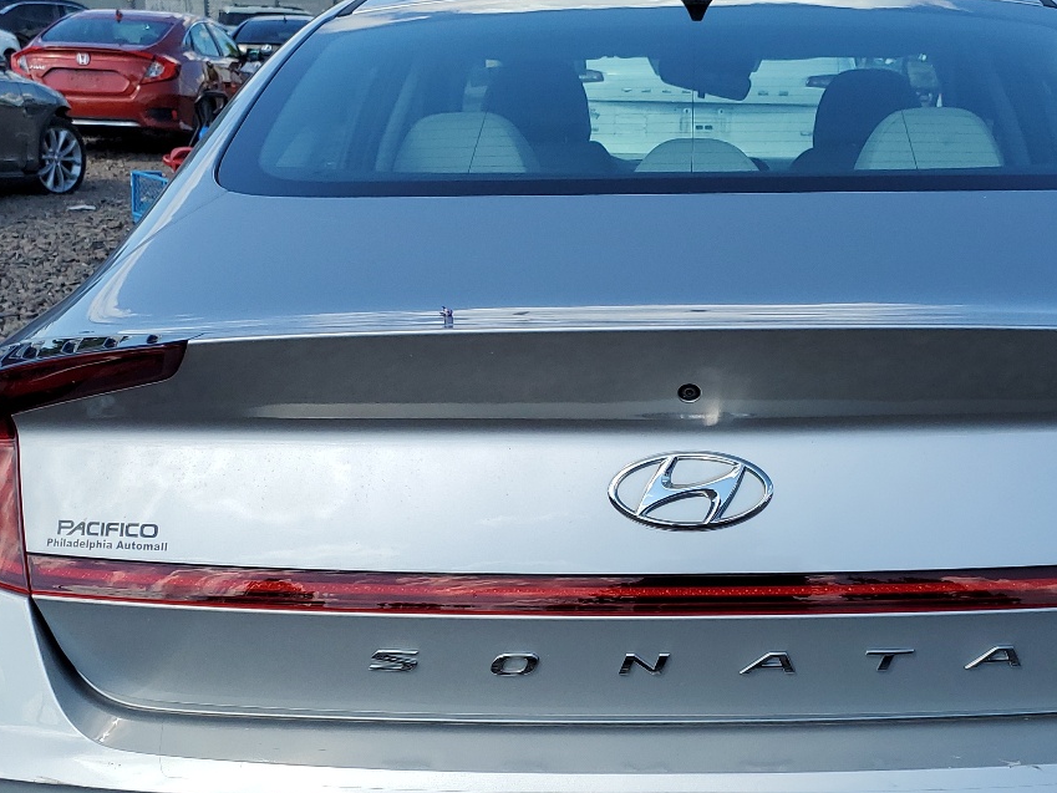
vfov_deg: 29.3
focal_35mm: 49
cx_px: 700
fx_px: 1496
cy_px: 581
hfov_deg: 38.5
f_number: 1.5
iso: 50
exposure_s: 1/2500
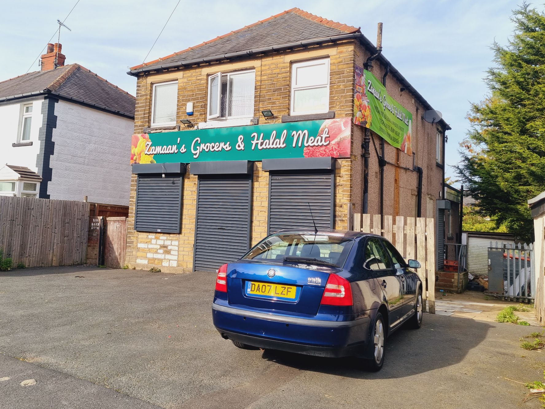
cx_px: 260
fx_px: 472
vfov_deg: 46.7
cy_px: 184
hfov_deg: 59.9
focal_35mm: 30
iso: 50
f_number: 1.8
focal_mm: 5.4
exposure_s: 1/2352
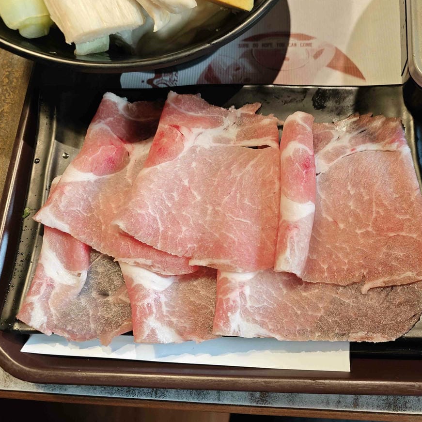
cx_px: 256
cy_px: 207
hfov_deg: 56.8
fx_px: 386
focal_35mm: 28
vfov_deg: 57.3
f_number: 2.8
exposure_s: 1/60
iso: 320
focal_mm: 8.72
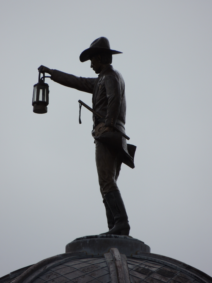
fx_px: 8166
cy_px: 142
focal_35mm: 1000
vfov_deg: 2.0
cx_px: 106
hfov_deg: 1.5
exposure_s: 1/800
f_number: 5.9
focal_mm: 180
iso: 100
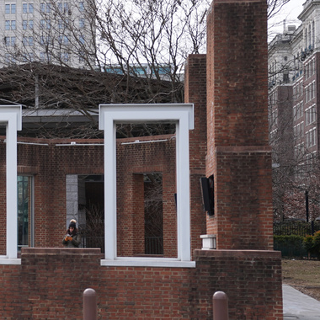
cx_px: -100
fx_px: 1245
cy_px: 146
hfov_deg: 14.1
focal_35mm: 119
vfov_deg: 14.6
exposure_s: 1/2000
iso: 250
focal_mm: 52
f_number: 2.8
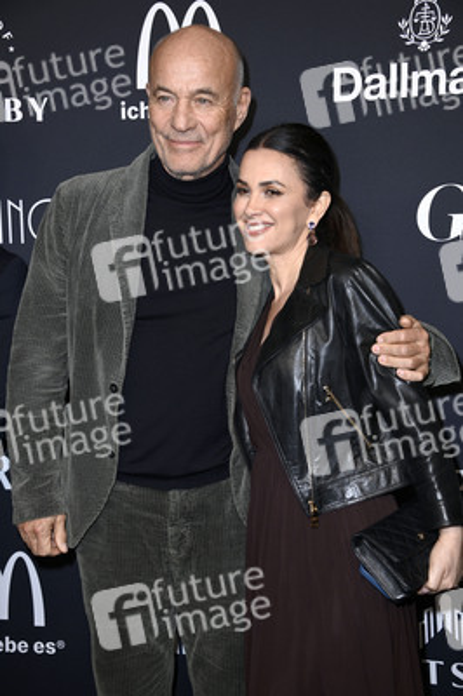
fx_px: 1082
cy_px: 348
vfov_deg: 35.7
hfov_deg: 24.2
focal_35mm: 56
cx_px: 232
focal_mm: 56
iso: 500
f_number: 5.6
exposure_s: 1/250
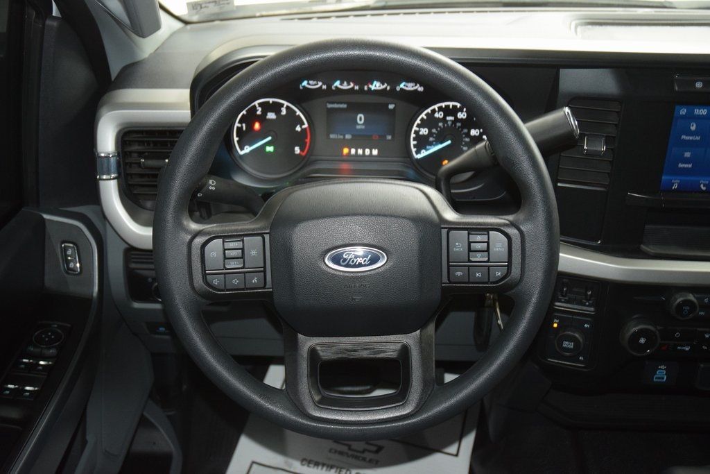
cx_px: 355
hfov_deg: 51.3
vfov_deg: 35.5
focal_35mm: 38
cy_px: 237
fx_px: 740
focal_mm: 25
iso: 1800
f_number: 3.8
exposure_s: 1/15
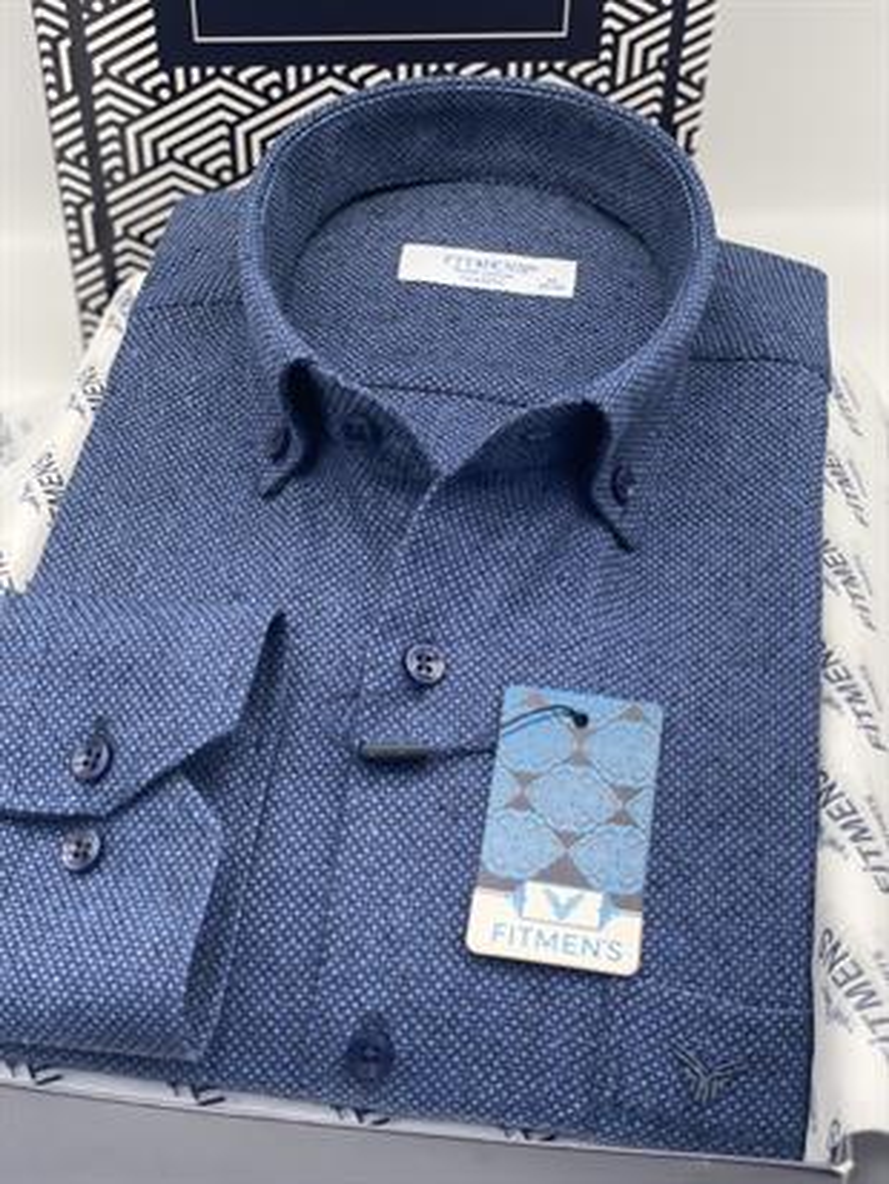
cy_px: 592
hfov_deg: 28.0
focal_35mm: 52
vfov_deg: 36.8
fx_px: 1780
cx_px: 444
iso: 25
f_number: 2
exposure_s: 1/100
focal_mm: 6
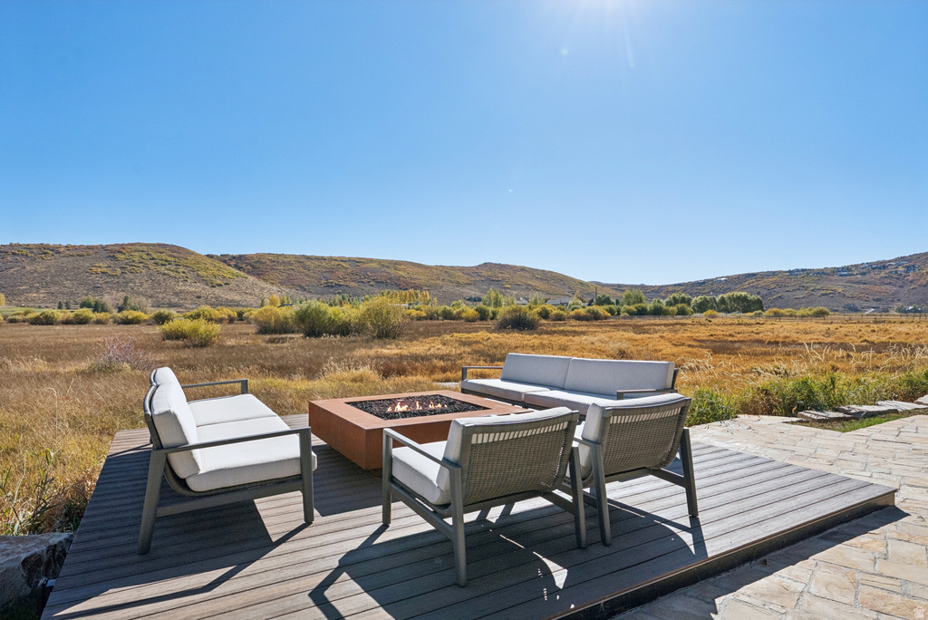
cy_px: 310
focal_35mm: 20
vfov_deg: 62.0
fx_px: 516
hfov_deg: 83.9
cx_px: 464
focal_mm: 20
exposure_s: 1/3200
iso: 800
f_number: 8
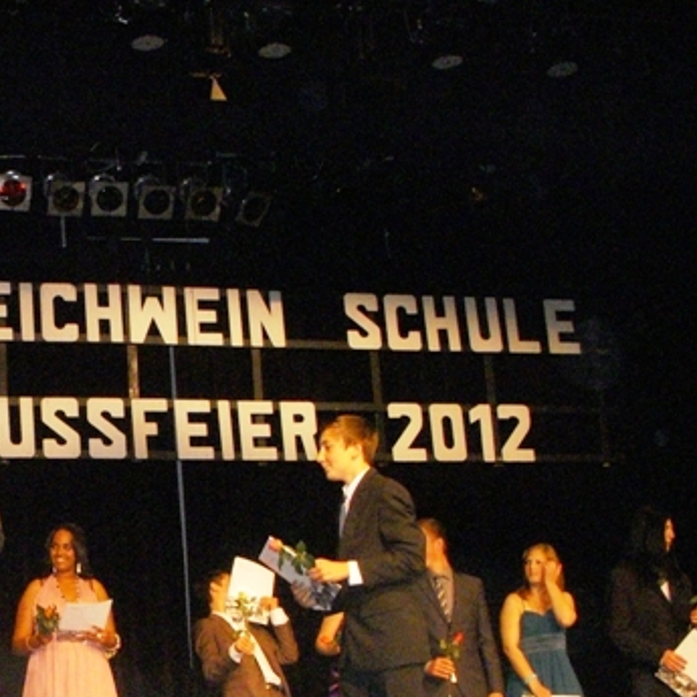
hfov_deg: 23.5
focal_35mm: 70
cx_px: -12
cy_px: 490
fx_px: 1595
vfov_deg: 24.5
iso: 800
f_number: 3.3
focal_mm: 6.3
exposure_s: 1/250
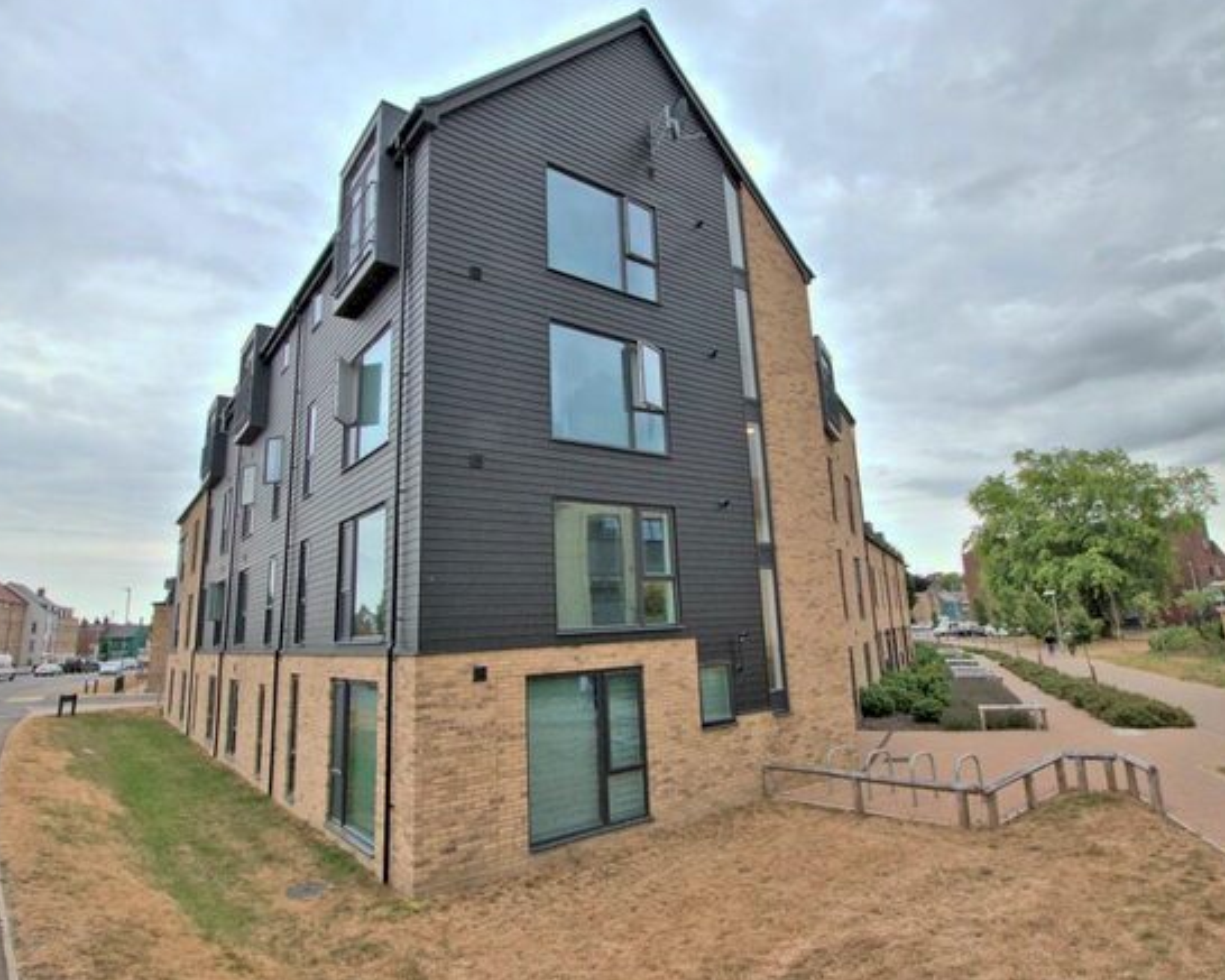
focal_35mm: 18
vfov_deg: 73.8
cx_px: 606
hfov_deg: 86.4
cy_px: 466
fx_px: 653
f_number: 10
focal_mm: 10
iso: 400
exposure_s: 1/250
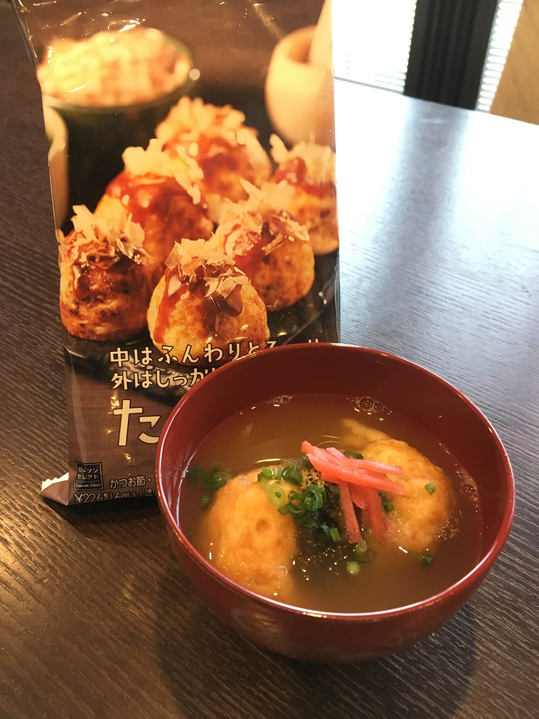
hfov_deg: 48.2
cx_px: 270
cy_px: 360
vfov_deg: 61.7
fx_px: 602
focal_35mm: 29
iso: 160
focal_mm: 4.15
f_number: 2.2
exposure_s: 1/30
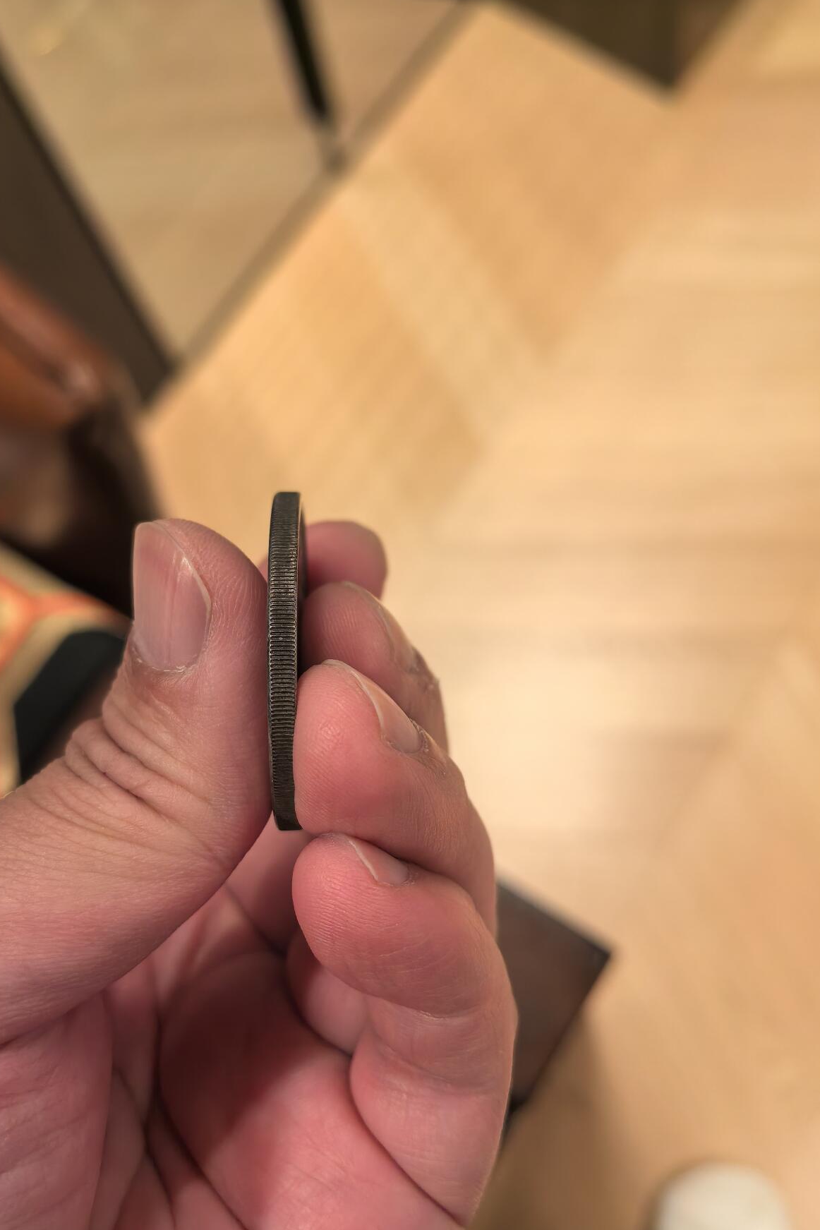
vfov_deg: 63.7
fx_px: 991
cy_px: 618
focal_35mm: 29
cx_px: 346
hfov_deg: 44.8
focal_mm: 5.75
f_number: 2
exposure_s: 1/60
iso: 200
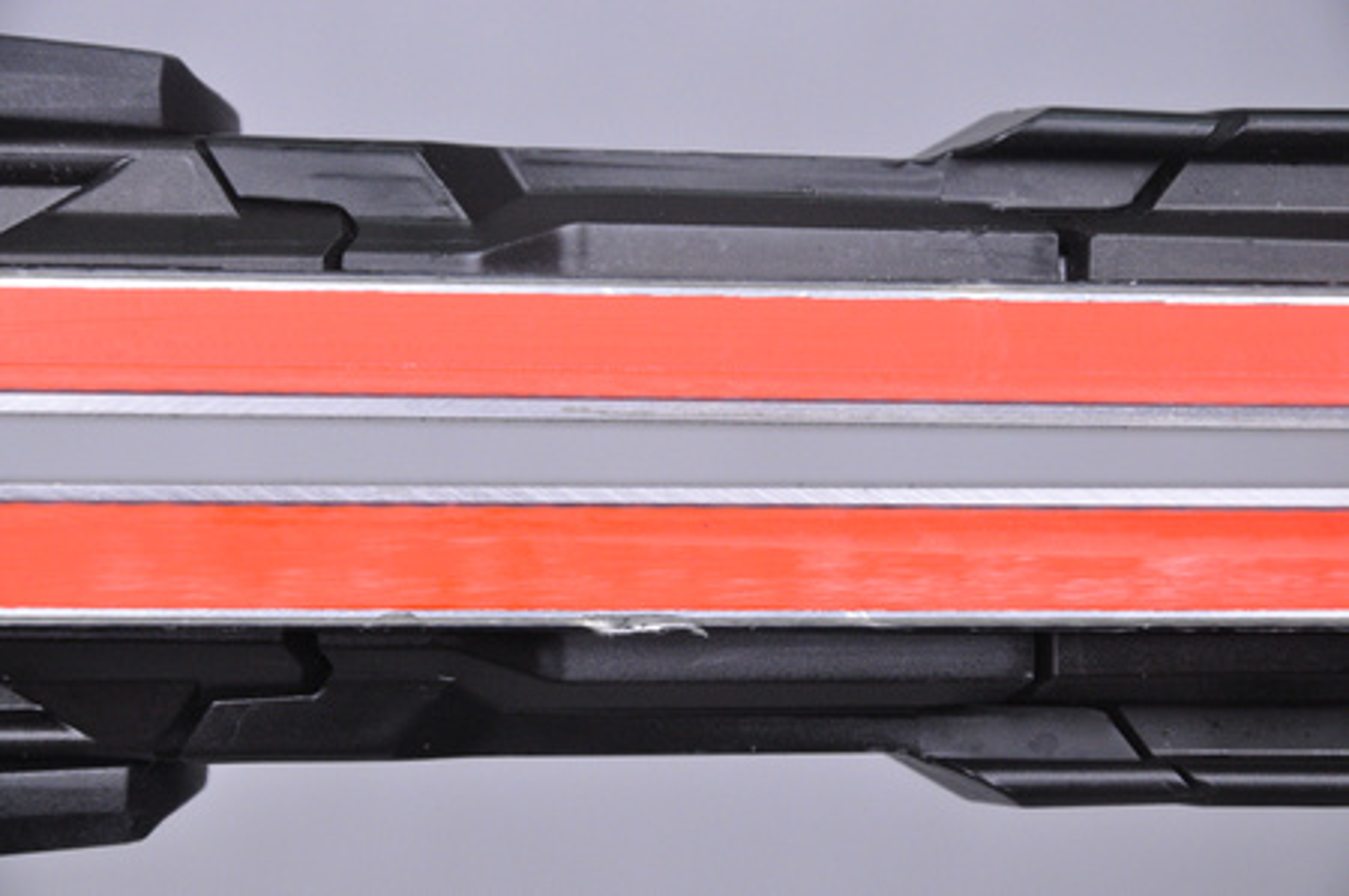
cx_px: 674
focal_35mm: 158
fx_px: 5895
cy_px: 448
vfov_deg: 8.7
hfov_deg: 13.1
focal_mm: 105
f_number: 8
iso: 3200
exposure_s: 1/125
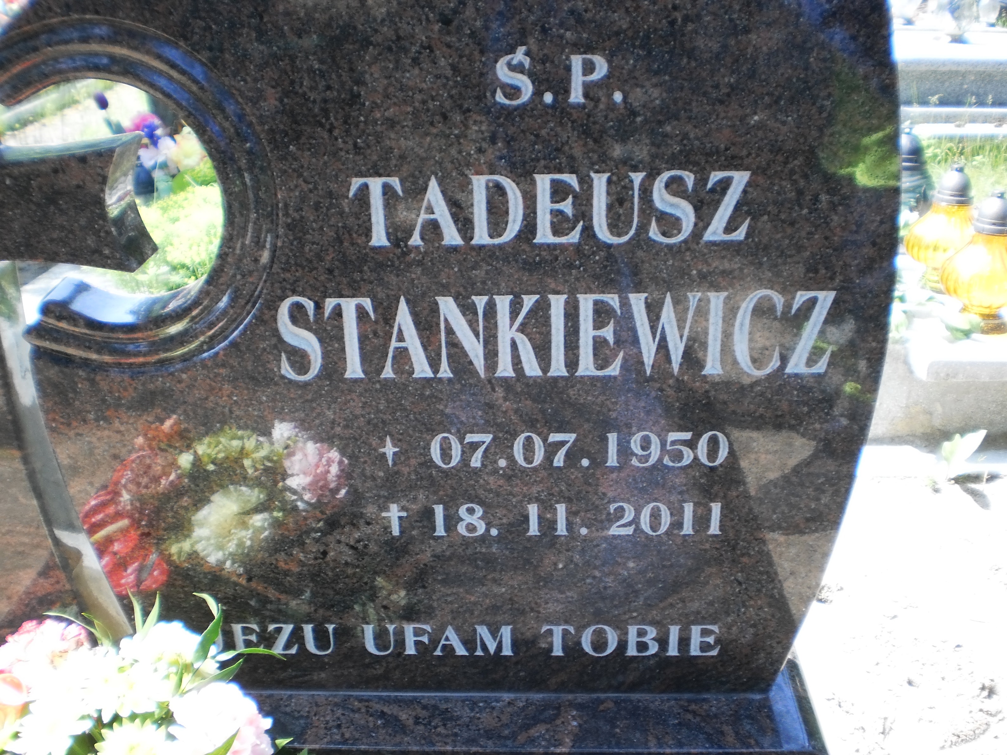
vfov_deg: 39.7
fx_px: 1047
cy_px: 378
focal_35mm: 36
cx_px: 504
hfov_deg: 51.4
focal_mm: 6.3
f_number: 3.1
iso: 100
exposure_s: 1/100
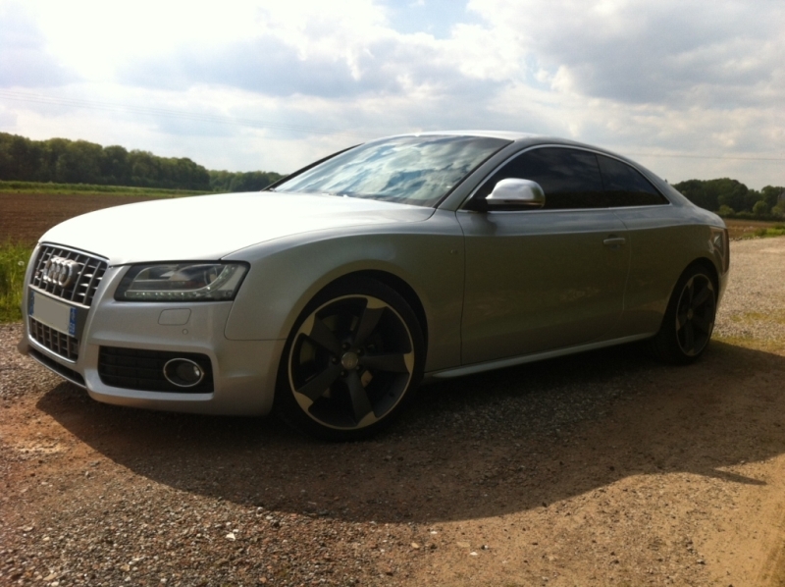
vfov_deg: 40.6
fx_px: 793
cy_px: 294
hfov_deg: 52.7
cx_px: 392
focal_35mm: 35
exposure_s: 1/1588
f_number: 2.8
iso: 80
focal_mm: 3.85
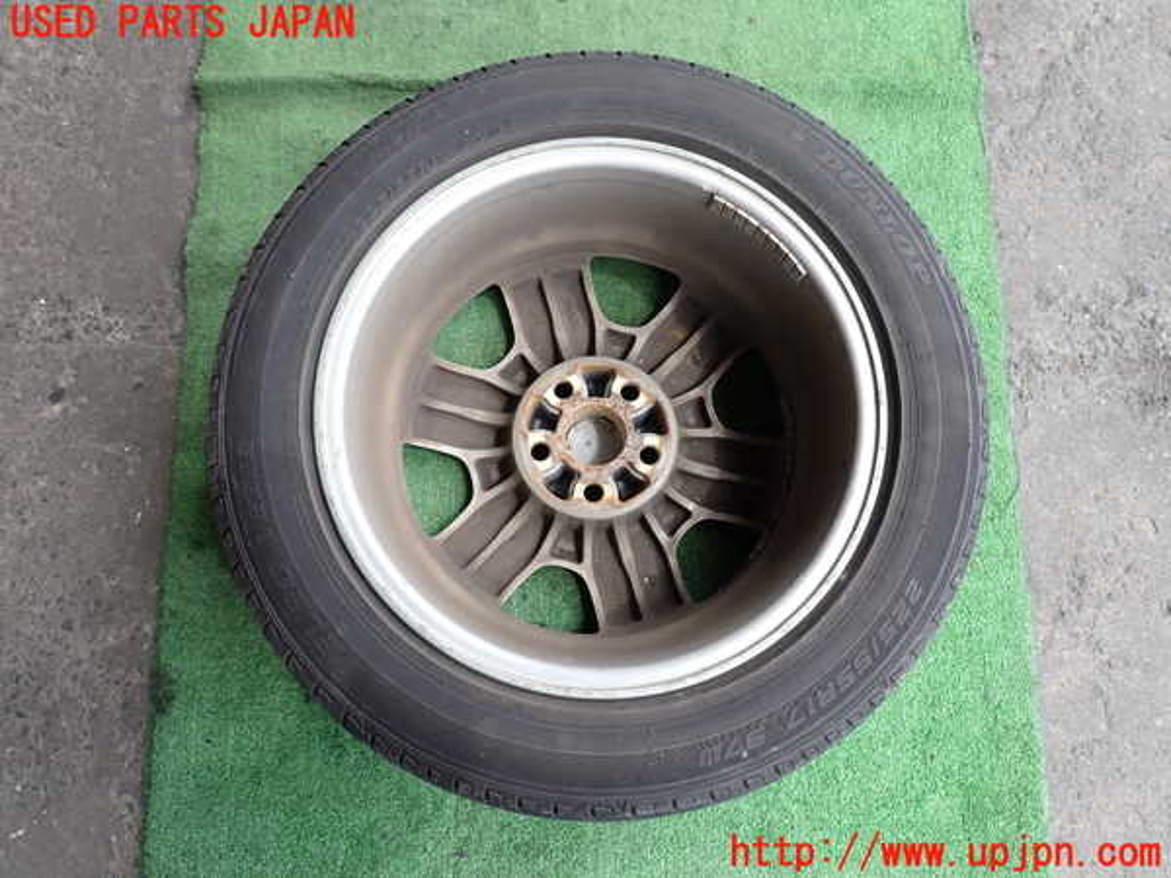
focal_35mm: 25
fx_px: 846
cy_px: 439
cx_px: 586
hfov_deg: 69.4
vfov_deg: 54.9
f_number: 2.8
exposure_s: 1/160
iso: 100
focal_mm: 4.5
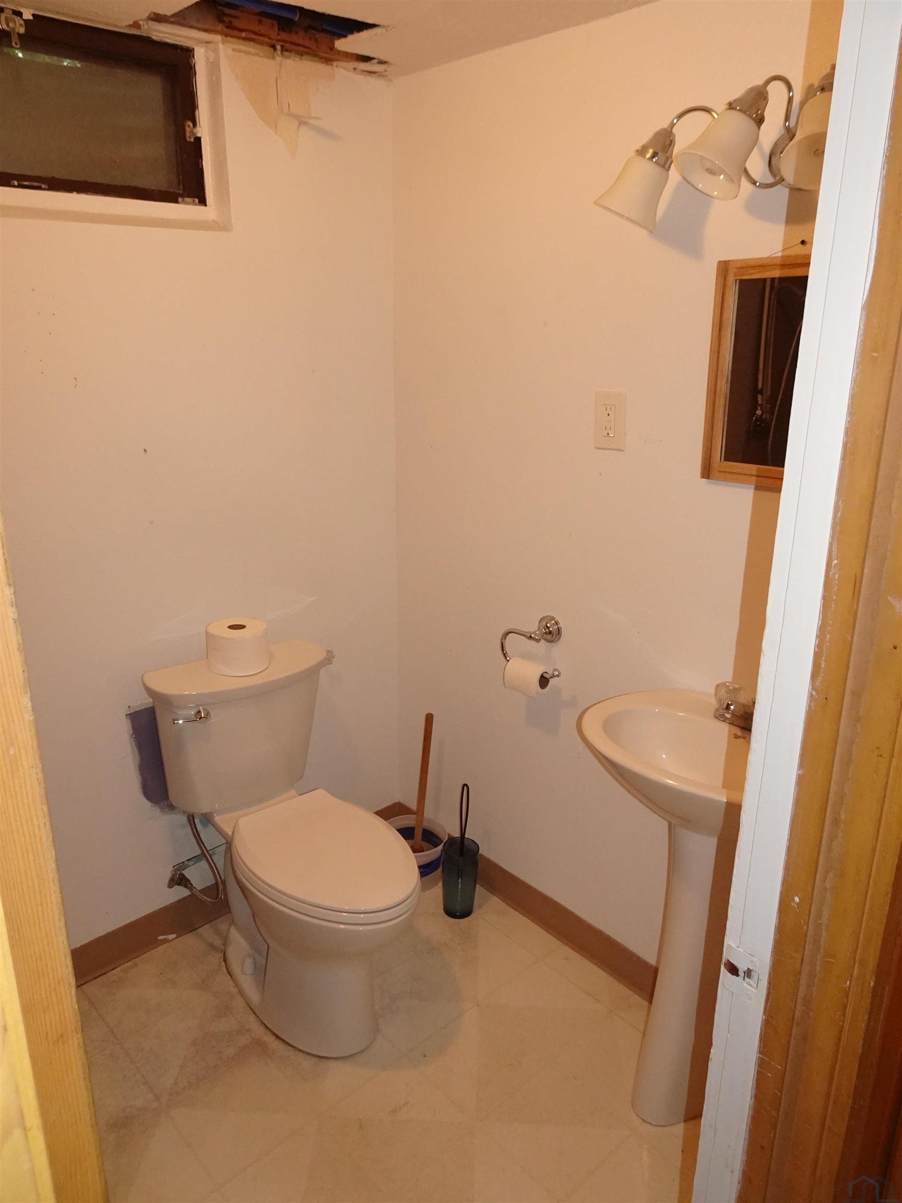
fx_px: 834
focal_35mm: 24
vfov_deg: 71.6
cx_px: 451
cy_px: 602
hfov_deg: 56.8
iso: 400
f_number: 3.5
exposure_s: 1/30
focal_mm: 4.25
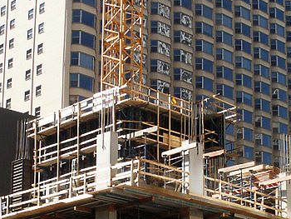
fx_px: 757
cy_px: 195
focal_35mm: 90
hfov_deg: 21.7
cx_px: 167
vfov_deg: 16.2
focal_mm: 7.18
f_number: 6.7
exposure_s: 1/90
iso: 64
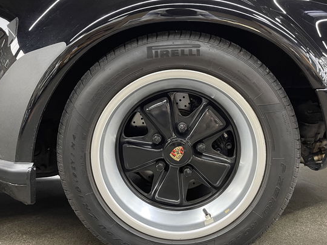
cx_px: 170
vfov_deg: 38.7
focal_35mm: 37
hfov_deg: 50.1
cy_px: 124
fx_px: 350
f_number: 1.6
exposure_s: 1/60
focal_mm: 5.1
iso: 500
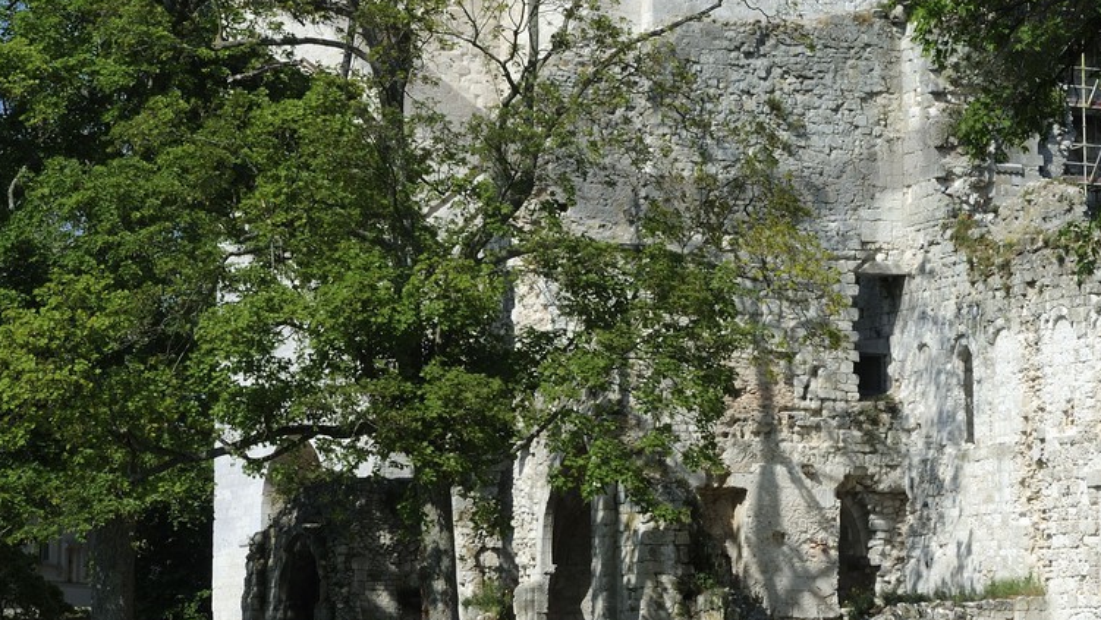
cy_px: -226
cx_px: 707
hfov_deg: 13.8
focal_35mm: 156
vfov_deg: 7.7
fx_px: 4556
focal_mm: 70
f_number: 13
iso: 200
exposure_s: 1/200
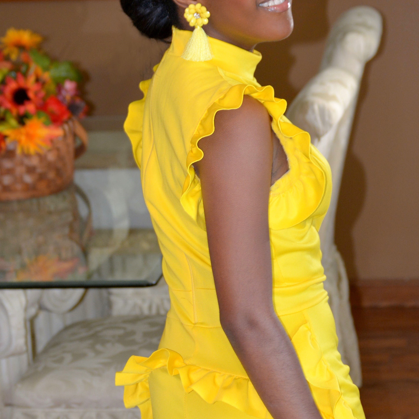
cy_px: 302
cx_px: 223
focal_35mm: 146
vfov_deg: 11.9
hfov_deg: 12.0
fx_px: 1998
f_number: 4
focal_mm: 55
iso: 640
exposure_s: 1/60
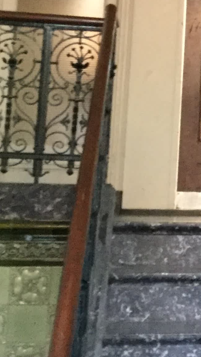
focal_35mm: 96
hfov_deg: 11.6
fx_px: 909
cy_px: 91
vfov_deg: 22.0
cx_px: 365
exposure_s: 1/17
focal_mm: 3.3
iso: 250
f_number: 2.4
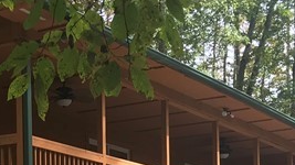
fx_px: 915
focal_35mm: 117
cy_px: 229
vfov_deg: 10.1
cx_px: 28
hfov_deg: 18.0
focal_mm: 3.99
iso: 20
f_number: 1.8
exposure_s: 1/255
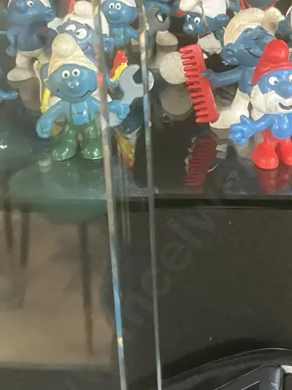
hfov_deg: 24.0
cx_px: 271
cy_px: 128
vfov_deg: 32.4
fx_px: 664
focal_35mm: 59
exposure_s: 1/25
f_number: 1.8
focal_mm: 3.99
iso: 500
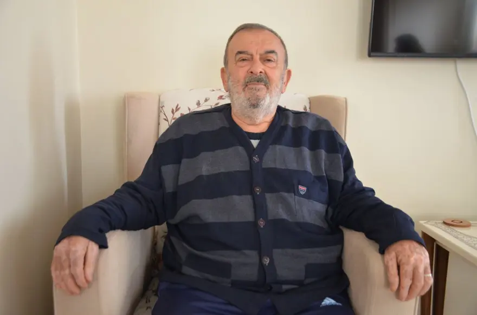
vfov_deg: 32.8
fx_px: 535
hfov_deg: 48.0
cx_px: 238
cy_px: 158
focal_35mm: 40
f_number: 4
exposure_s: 1/30
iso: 1600
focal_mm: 27
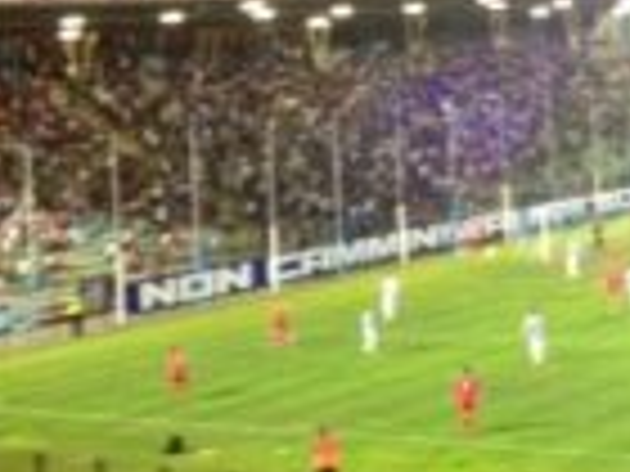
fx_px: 1802
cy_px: -97
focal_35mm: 99
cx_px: 724
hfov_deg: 18.9
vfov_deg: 14.5
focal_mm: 4.13
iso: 250
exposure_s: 1/20
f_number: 2.4
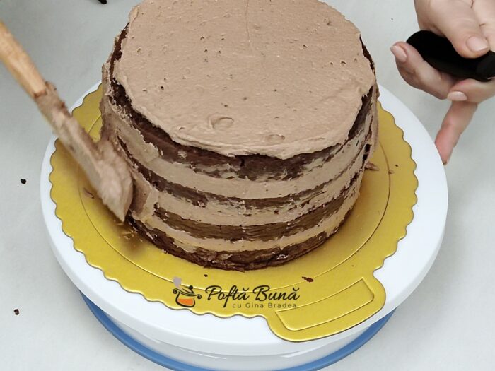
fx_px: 1501
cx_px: 248
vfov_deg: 14.1
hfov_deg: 18.7
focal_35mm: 105
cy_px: 186
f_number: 1.75
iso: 378
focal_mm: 5.25
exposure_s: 1/60
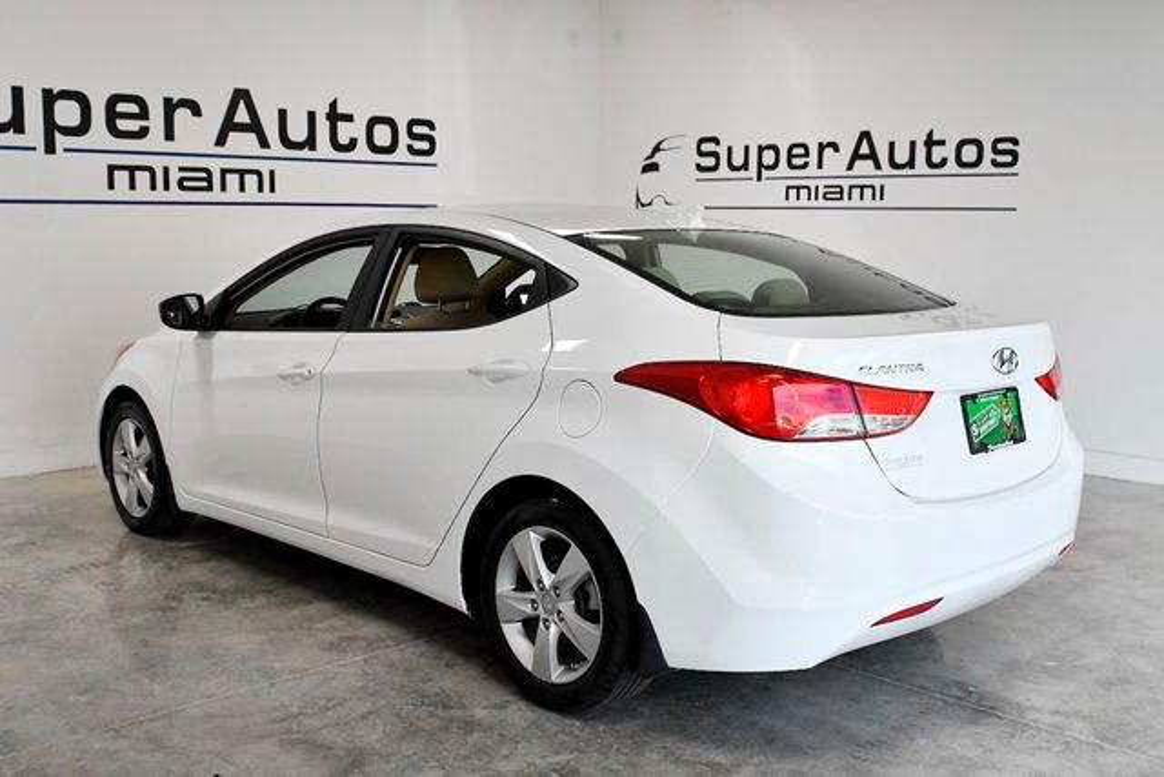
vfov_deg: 36.9
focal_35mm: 36
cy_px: 388
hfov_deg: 53.1
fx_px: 1164
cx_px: 582
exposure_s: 1/3200
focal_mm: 24
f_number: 4.5
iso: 2500
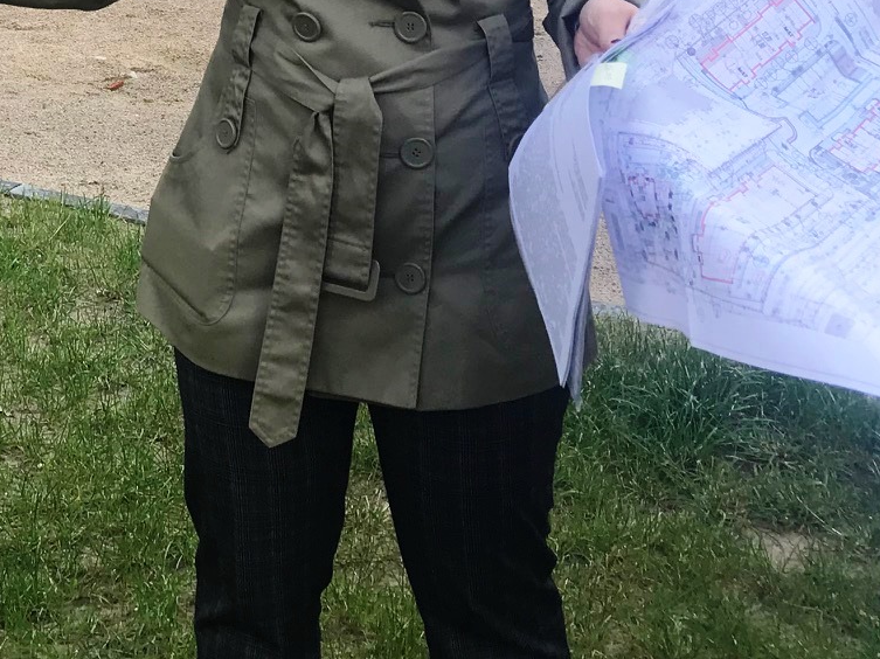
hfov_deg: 24.5
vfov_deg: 19.2
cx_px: -44
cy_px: 29
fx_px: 1906
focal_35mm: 75
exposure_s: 1/283
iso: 20
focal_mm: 3.99
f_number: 1.8
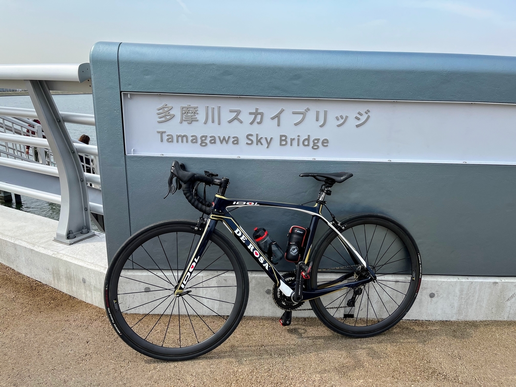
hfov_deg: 67.3
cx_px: 258
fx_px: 388
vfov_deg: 53.1
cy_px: 194
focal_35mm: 26
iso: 50
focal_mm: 5.1
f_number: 1.6
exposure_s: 1/2632
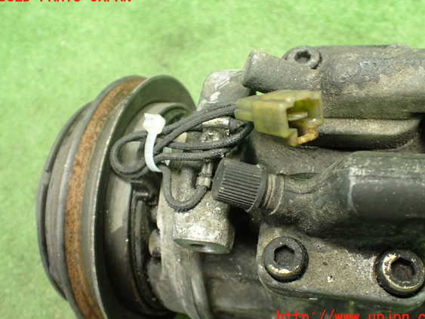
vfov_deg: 44.1
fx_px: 393
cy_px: 157
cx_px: 220
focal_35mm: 32
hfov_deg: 56.8
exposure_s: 1/30
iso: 800
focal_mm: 5.4
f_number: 2.3
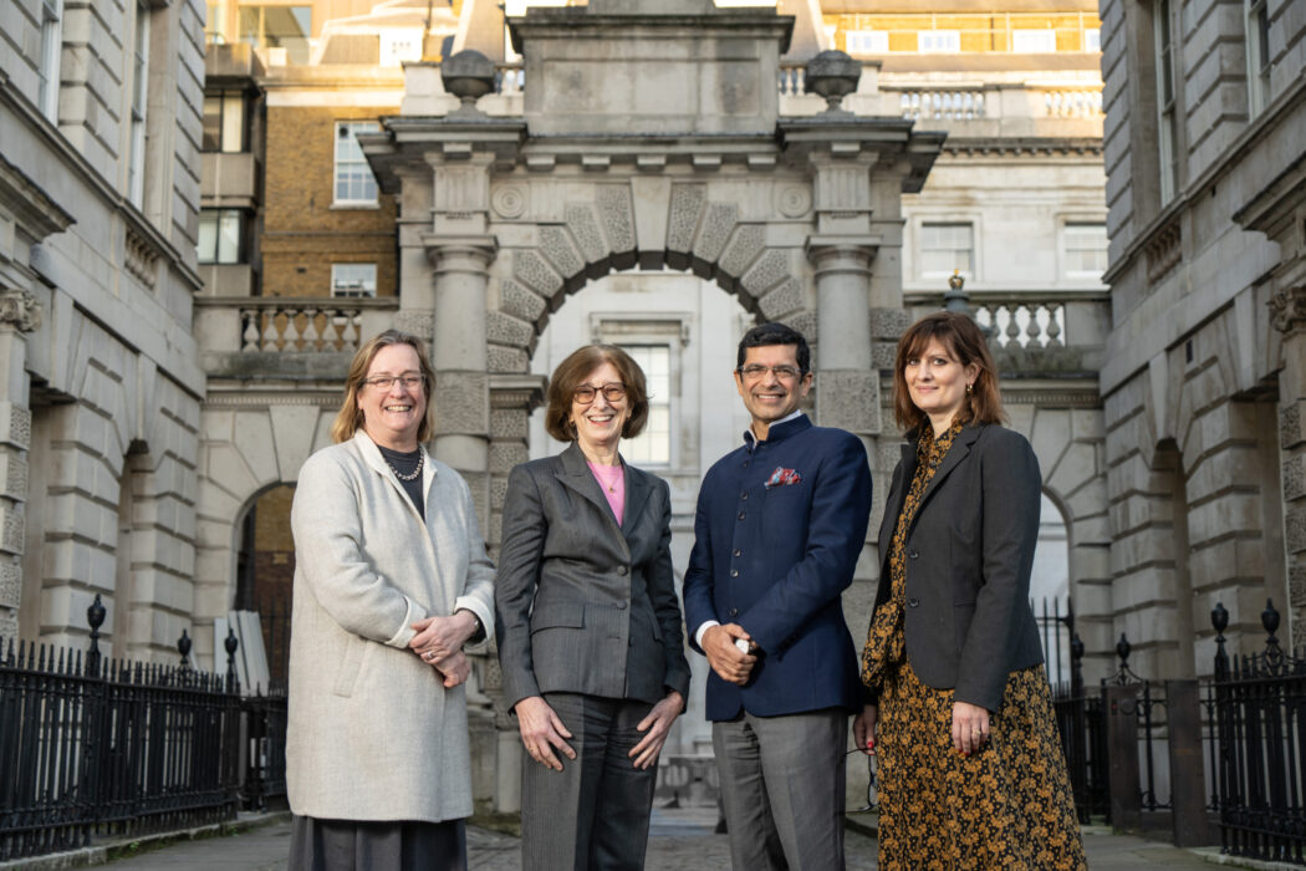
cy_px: 436
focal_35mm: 51
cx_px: 653
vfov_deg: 26.5
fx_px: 1850
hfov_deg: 38.9
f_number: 4
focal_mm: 51
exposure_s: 1/200
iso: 320
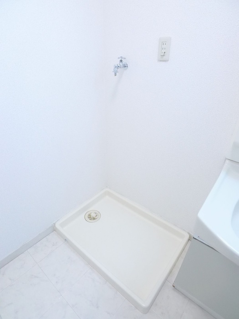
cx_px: 120
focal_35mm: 24
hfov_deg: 56.8
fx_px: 221
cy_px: 160
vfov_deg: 71.6
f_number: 2
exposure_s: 1/25
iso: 400
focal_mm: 5.1
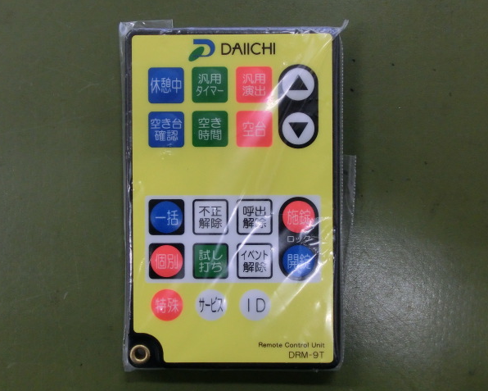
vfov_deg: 34.2
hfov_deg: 42.0
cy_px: 196
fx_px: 636
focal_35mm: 44
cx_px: 238
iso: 400
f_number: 4
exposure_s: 1/60
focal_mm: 7.38
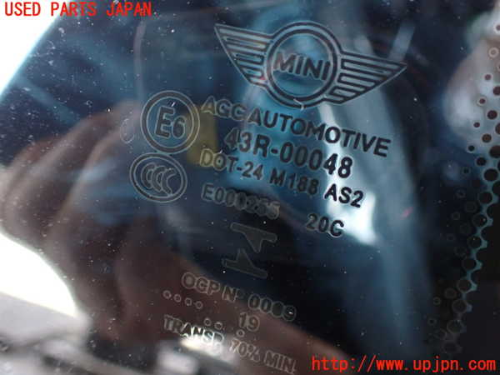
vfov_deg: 46.8
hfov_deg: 60.0
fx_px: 433
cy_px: 188
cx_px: 250
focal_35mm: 30
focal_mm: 5.4
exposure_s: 1/60
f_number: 2.3
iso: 800
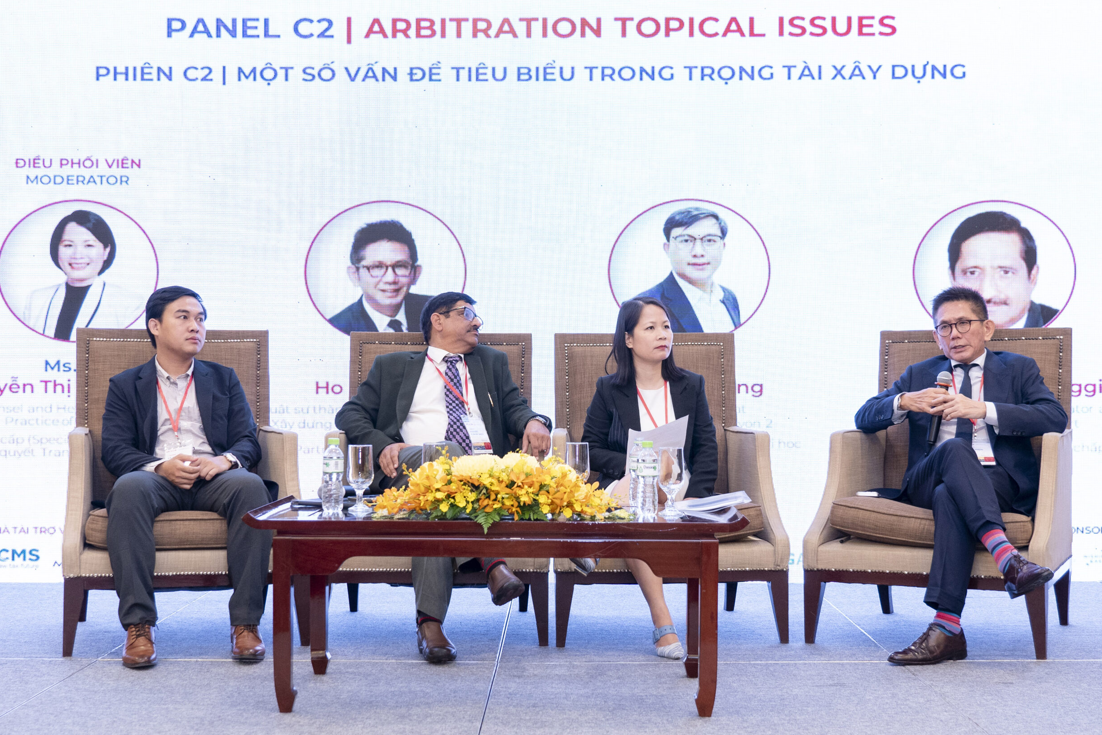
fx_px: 1469
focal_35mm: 48
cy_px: 354
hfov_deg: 41.1
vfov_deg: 28.1
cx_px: 570
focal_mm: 31
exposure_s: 1/100
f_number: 4
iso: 1600
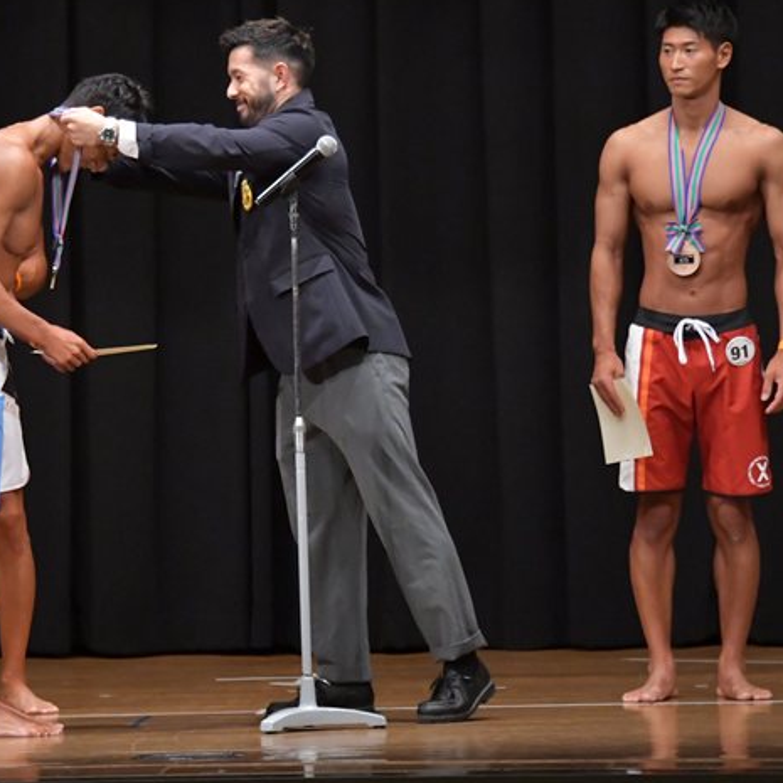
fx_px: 7856
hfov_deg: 5.7
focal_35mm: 307
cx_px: 226
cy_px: 386
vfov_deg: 5.7
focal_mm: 145
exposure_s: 1/400
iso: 6400
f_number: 5.6
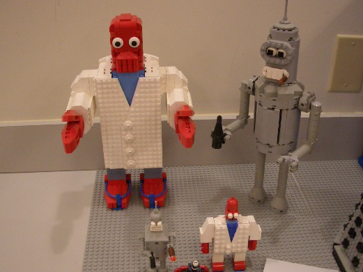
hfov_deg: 43.8
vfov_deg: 33.6
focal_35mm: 43
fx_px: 451
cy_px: 148
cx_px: 187
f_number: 2.6
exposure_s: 1/60
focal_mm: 5.8
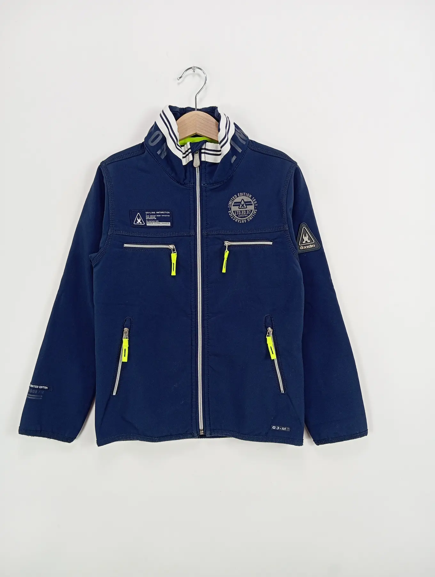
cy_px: 288
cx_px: 218
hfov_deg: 49.9
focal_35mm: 28
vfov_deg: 63.4
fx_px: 468
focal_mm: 4.22
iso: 107
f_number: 1.8
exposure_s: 1/100
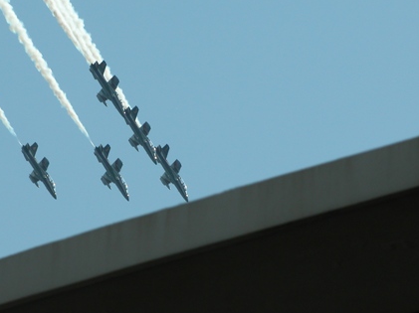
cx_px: 135
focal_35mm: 426
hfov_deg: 4.7
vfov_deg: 3.5
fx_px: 5152
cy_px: 121
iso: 100
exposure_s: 1/478
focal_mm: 71.2
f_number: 6.6
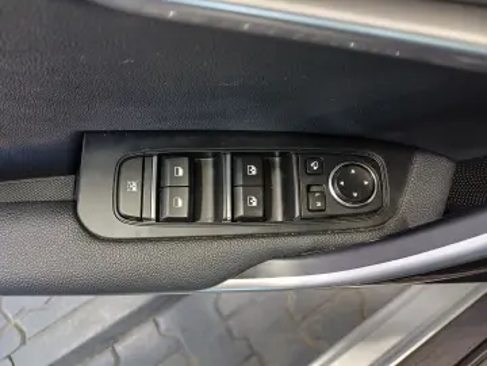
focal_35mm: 25
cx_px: 244
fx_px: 352
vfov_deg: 54.9
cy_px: 183
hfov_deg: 69.4
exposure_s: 1/33.3
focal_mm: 4.65
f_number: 1.8
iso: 250
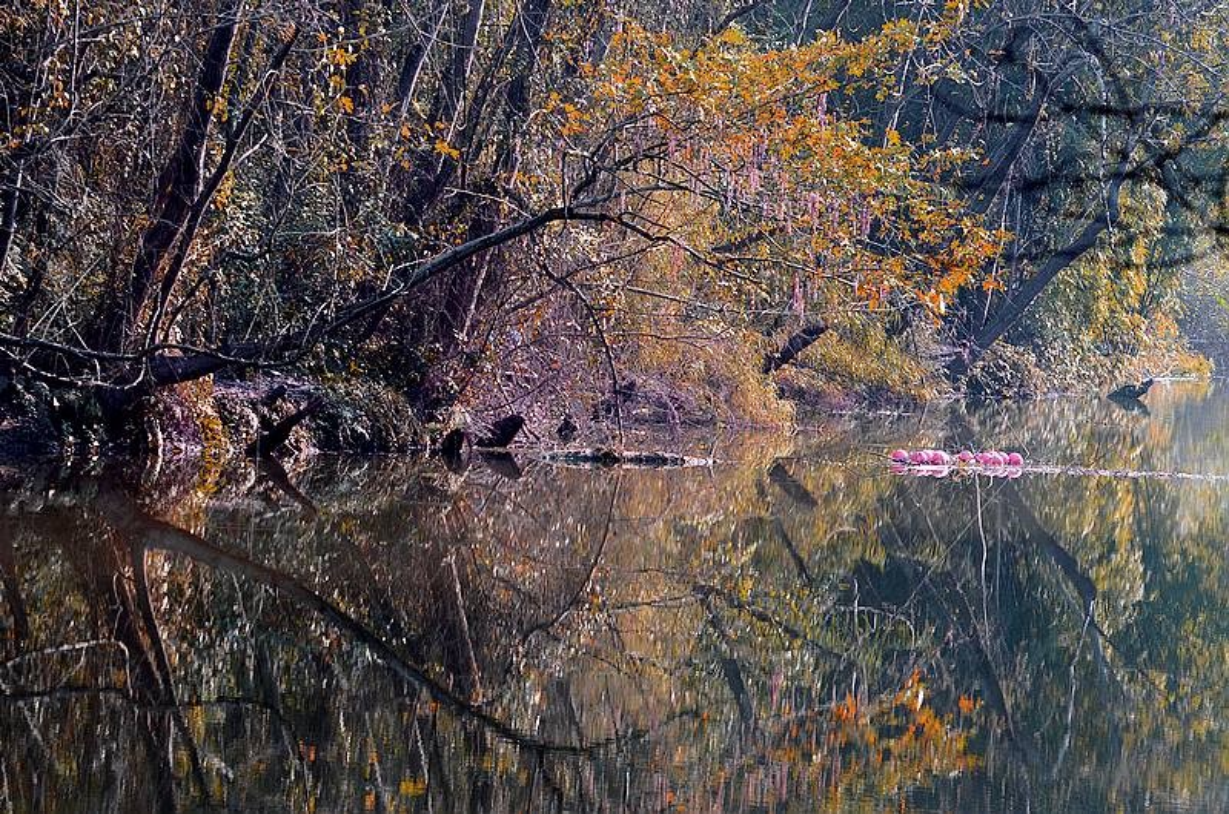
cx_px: 614
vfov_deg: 7.9
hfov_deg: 11.8
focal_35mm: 174
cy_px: 407
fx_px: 5928
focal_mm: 116
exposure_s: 1/320
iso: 400
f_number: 8
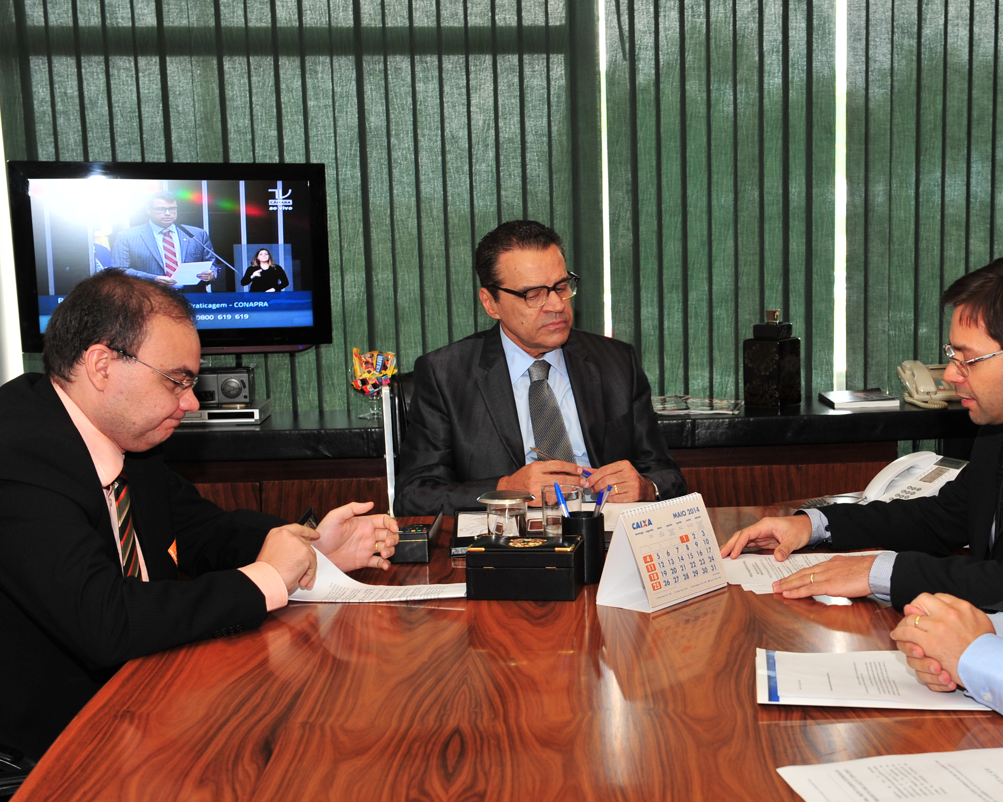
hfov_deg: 34.5
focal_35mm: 54
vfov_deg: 28.0
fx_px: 1603
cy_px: 481
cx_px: 653
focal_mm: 35
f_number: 5.6
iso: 400
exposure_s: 1/80
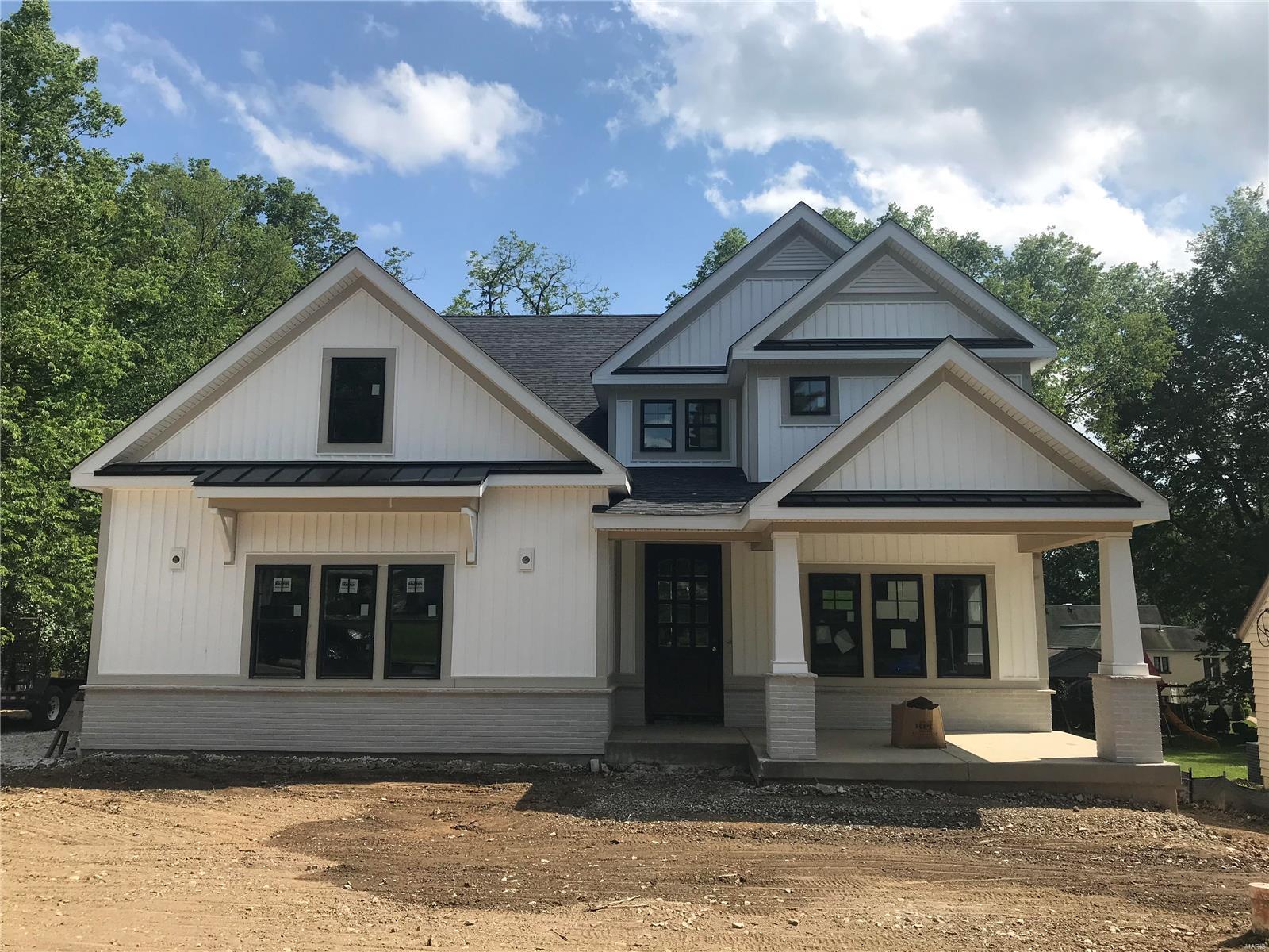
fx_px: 1026
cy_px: 476
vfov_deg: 49.7
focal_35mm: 28
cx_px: 634
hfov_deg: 63.4
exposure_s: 1/2740
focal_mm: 3.99
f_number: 1.8
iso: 20
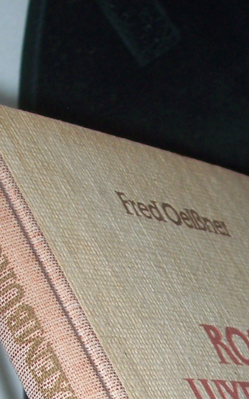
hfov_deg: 8.6
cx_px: 277
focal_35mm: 151
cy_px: 527
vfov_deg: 13.3
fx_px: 1639
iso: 80
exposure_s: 1/80
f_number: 3.2
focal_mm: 8.7
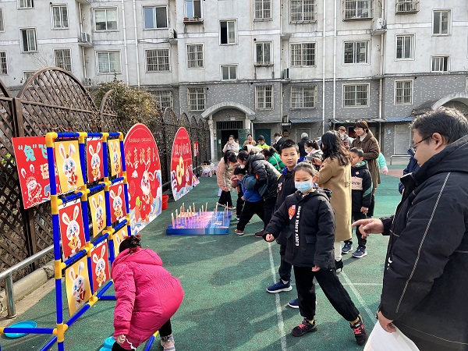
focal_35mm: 26
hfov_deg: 67.3
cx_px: 234
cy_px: 176
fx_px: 352
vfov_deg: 53.1
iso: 50
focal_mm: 5.7
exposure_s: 1/974
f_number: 1.5
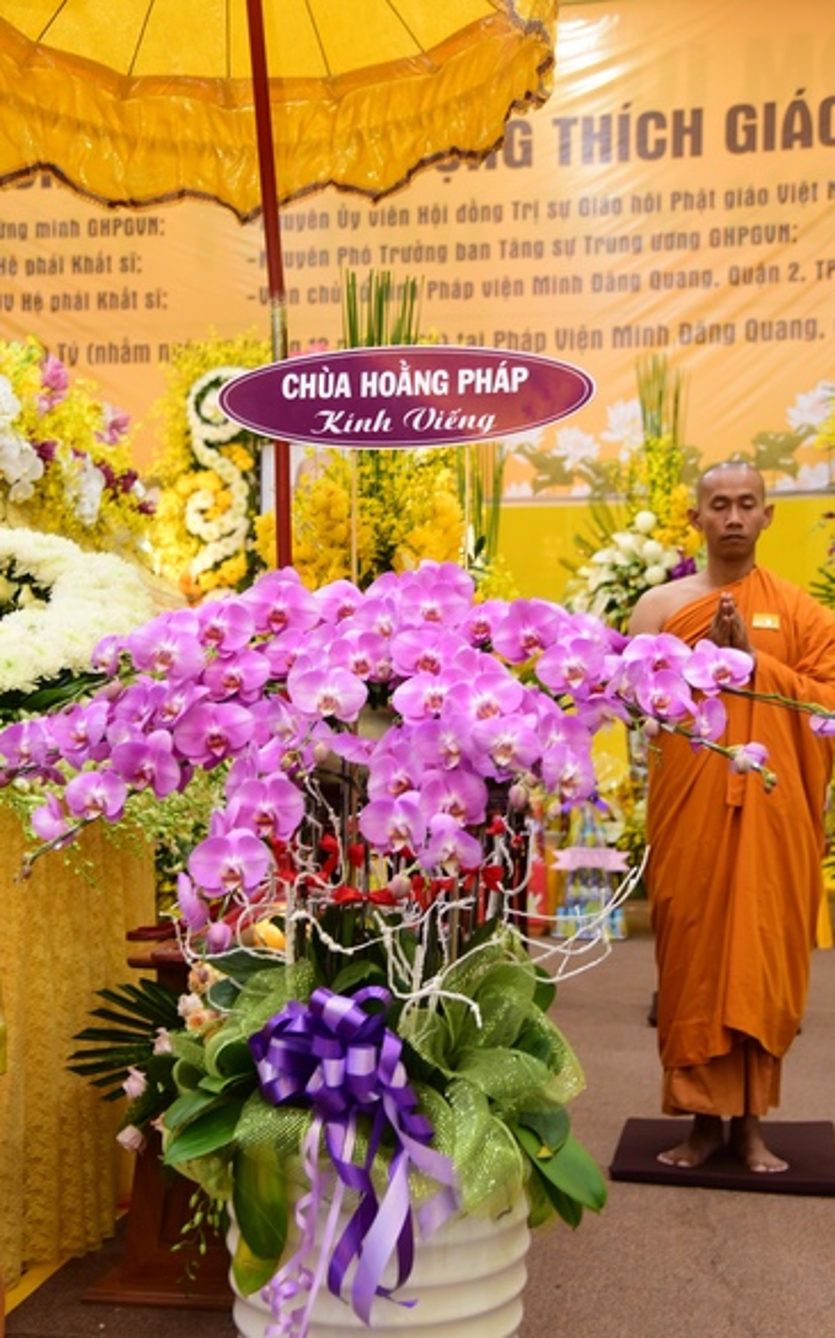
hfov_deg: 29.8
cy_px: 692
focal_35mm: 43
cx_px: 404
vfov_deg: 46.2
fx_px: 1566
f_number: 4
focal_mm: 38
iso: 1250
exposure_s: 1/30
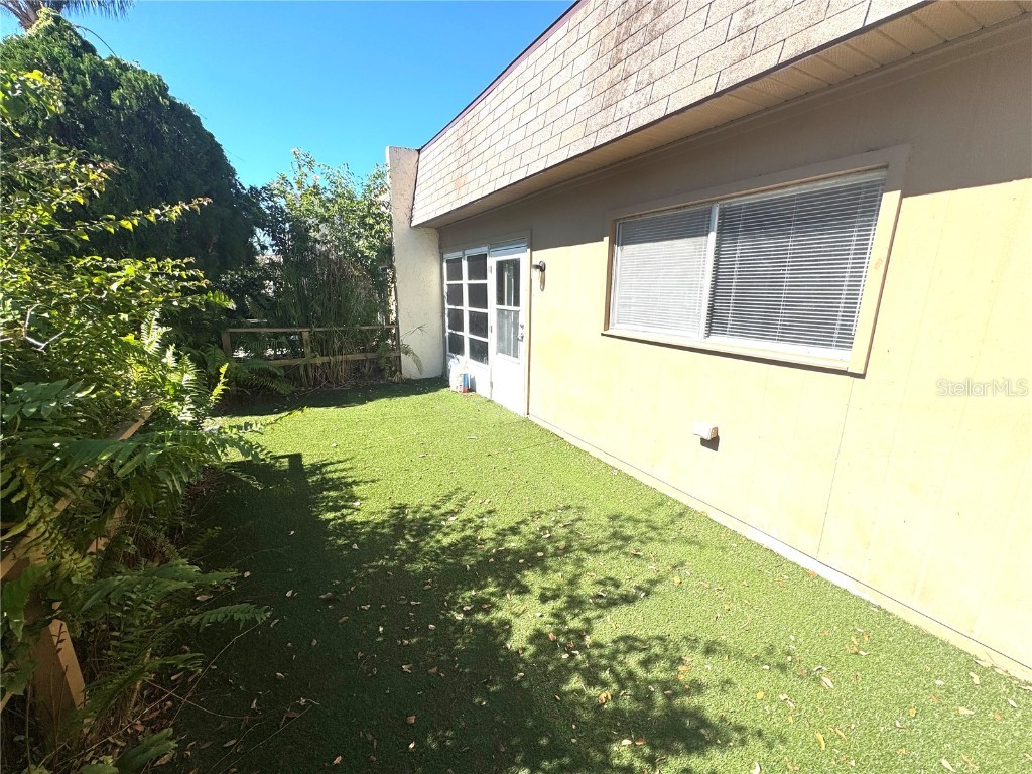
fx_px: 417
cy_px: 387
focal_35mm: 14
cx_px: 516
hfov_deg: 102.1
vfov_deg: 85.7
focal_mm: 2.22
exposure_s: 1/2273
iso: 50
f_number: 2.2
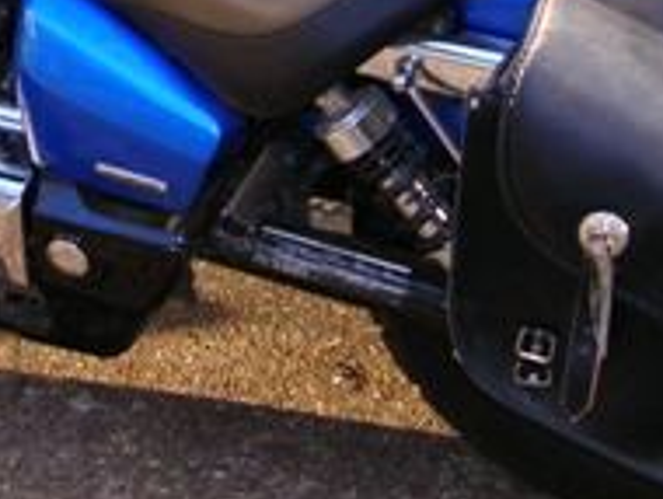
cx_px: 77
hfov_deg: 15.2
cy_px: 10
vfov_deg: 11.5
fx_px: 2455
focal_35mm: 128
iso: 100
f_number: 2.8
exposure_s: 1/69.7
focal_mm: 5.8
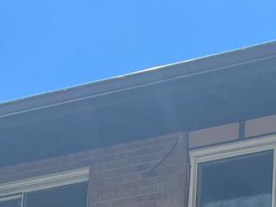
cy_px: 447
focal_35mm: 125
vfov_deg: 10.6
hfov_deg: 15.3
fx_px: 997
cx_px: 314
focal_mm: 5.1
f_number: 1.6
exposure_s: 1/1106
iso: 50
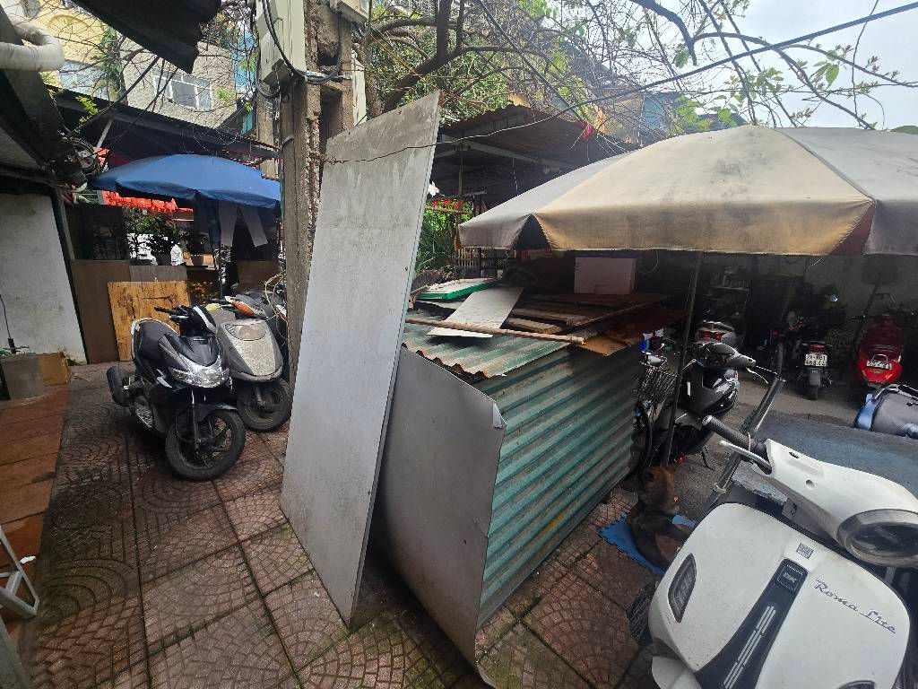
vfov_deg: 89.9
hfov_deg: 106.2
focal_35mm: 13
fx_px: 345
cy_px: 344
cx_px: 459
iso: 50
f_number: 2.2
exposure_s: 1/313
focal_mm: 2.2
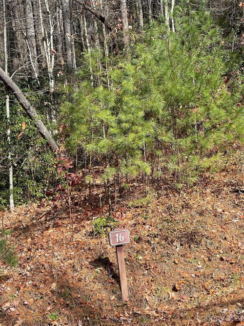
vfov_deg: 30.3
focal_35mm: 64
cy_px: 163
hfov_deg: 22.9
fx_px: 602
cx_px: 122
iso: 20
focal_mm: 7.5
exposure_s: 1/355
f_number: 2.2
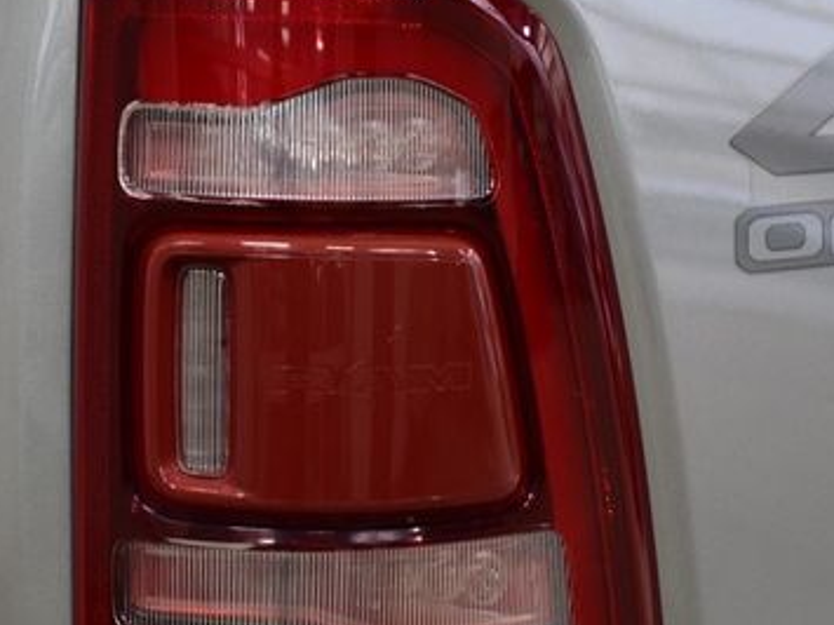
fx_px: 4383
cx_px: 320
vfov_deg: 8.2
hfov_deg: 10.9
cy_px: 318
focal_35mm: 182
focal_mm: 70
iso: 1600
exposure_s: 1/125
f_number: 3.5
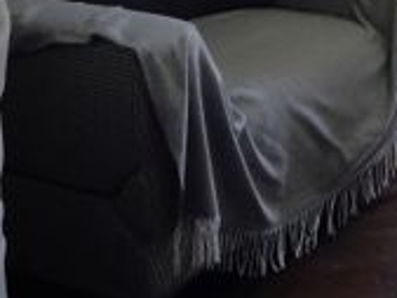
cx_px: 640
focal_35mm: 117
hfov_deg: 15.2
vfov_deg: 11.8
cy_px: -221
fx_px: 1343
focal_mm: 4.22
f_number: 1.8
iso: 369
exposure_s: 1/100
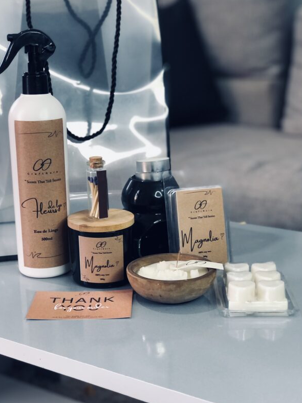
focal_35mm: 58
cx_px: 151
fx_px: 674
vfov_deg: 33.2
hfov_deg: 25.2
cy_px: 203
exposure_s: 1/33
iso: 200
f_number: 2.8
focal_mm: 6.6
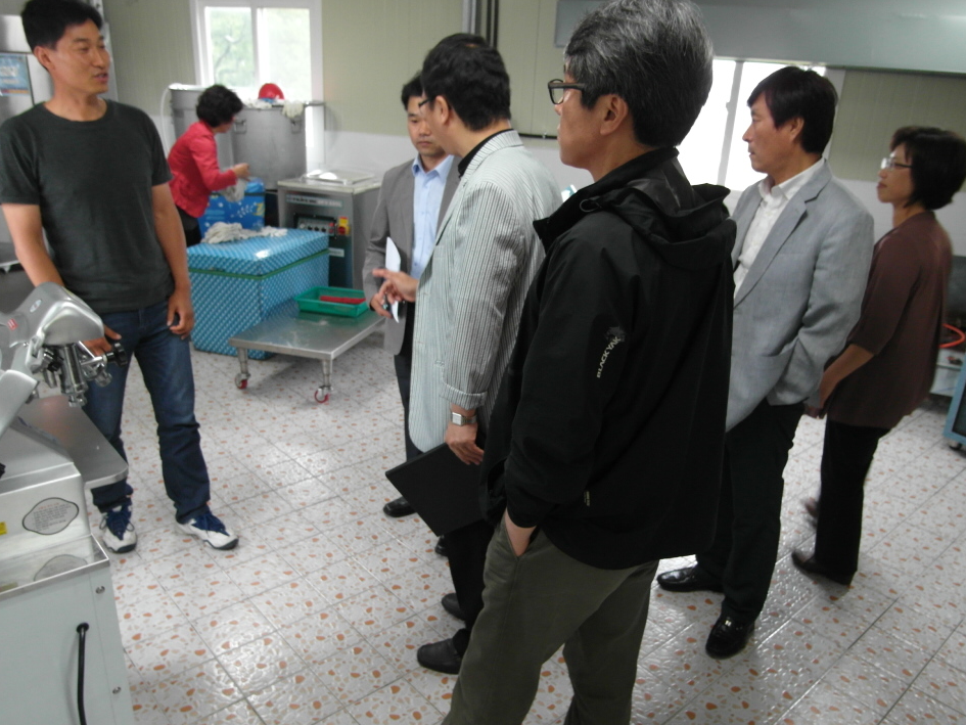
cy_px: 373
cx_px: 498
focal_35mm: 26
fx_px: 726
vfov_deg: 53.1
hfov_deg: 67.3
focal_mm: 5.2
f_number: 2.1
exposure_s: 1/30
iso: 200
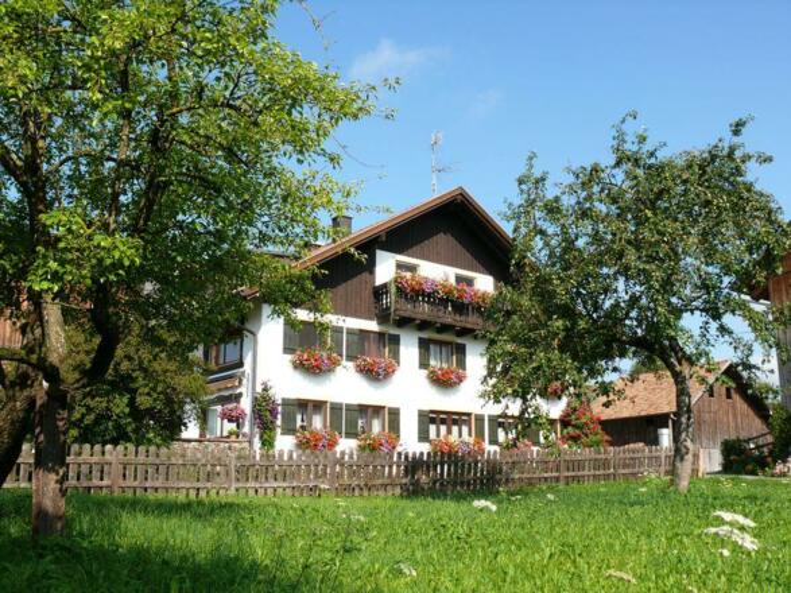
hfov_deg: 52.6
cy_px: 296
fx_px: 800
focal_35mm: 35
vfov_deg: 40.7
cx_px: 396
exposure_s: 1/320
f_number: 5.6
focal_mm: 7.4
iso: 100
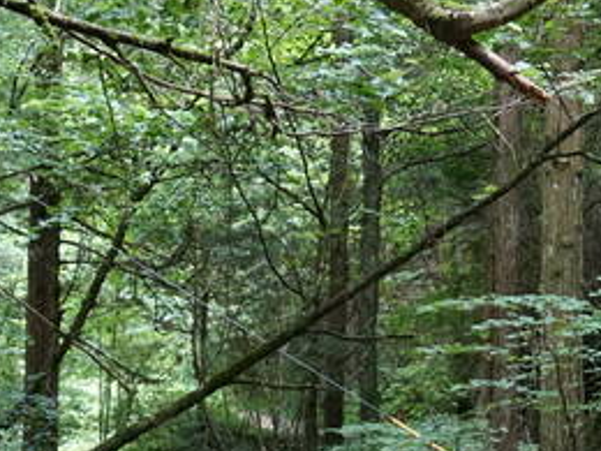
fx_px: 1736
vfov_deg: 14.5
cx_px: 333
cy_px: 478
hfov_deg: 19.6
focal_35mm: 100
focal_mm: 18
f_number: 4
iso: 1000
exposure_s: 1/160
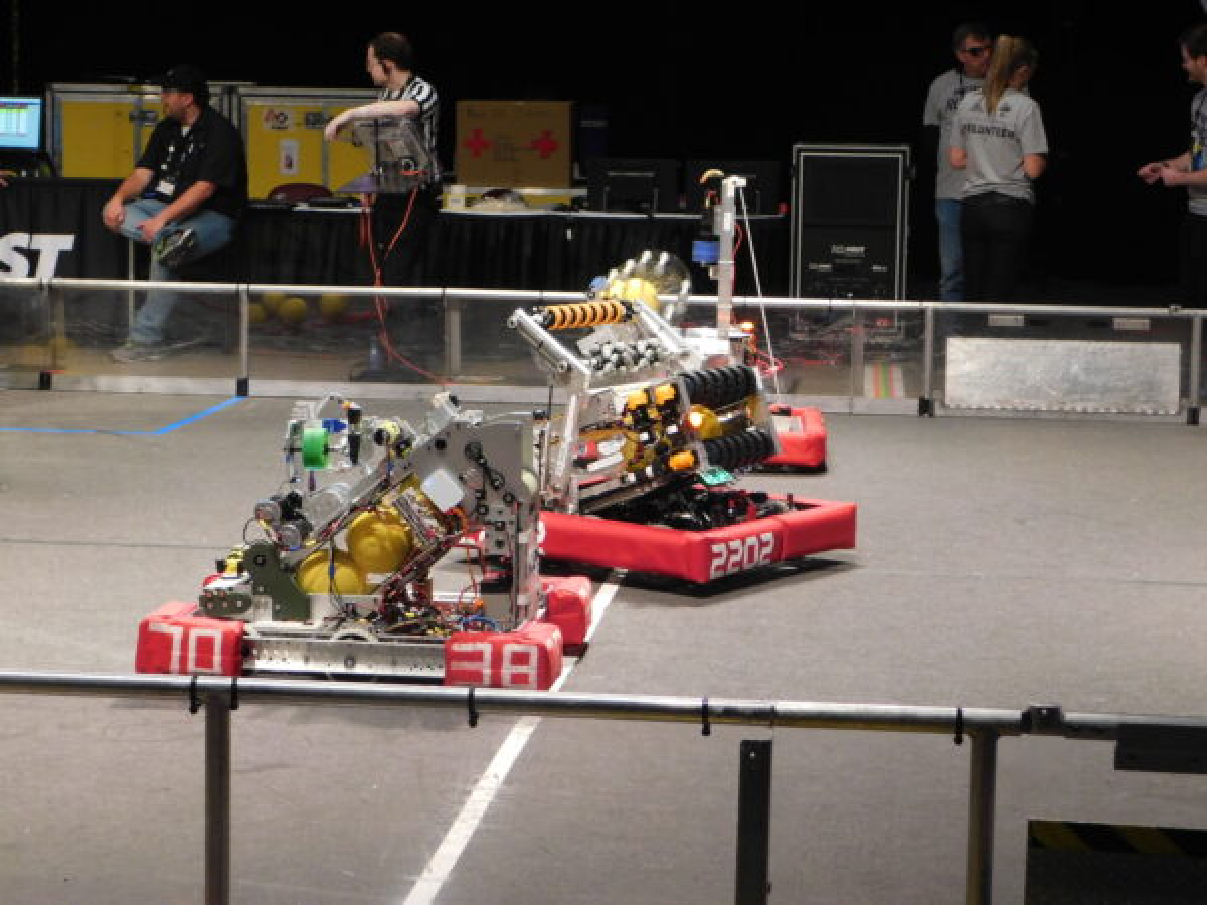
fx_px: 2789
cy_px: 452
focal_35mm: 80
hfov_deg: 24.4
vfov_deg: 18.4
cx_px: 604
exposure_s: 1/30
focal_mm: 14.2
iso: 320
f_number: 4.4
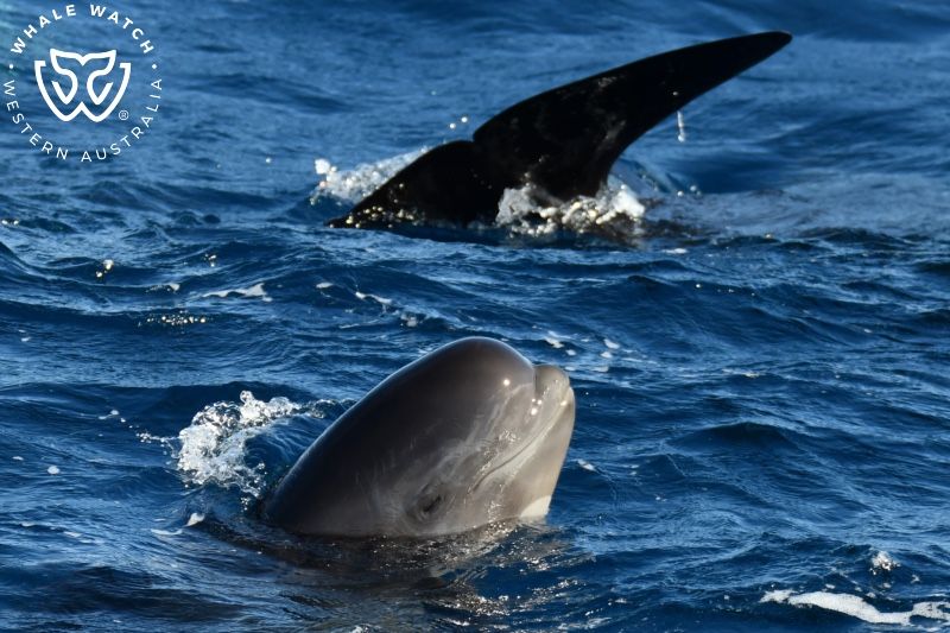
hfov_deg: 3.8
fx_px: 14246
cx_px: 475
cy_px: 316
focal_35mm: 540
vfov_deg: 2.5
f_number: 6
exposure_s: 1/1250
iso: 400
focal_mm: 360
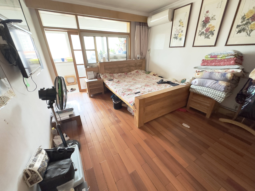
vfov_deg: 85.7
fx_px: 103
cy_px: 96
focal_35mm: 14
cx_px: 128
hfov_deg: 102.1
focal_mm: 2.22
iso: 320
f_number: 2.2
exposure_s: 1/60
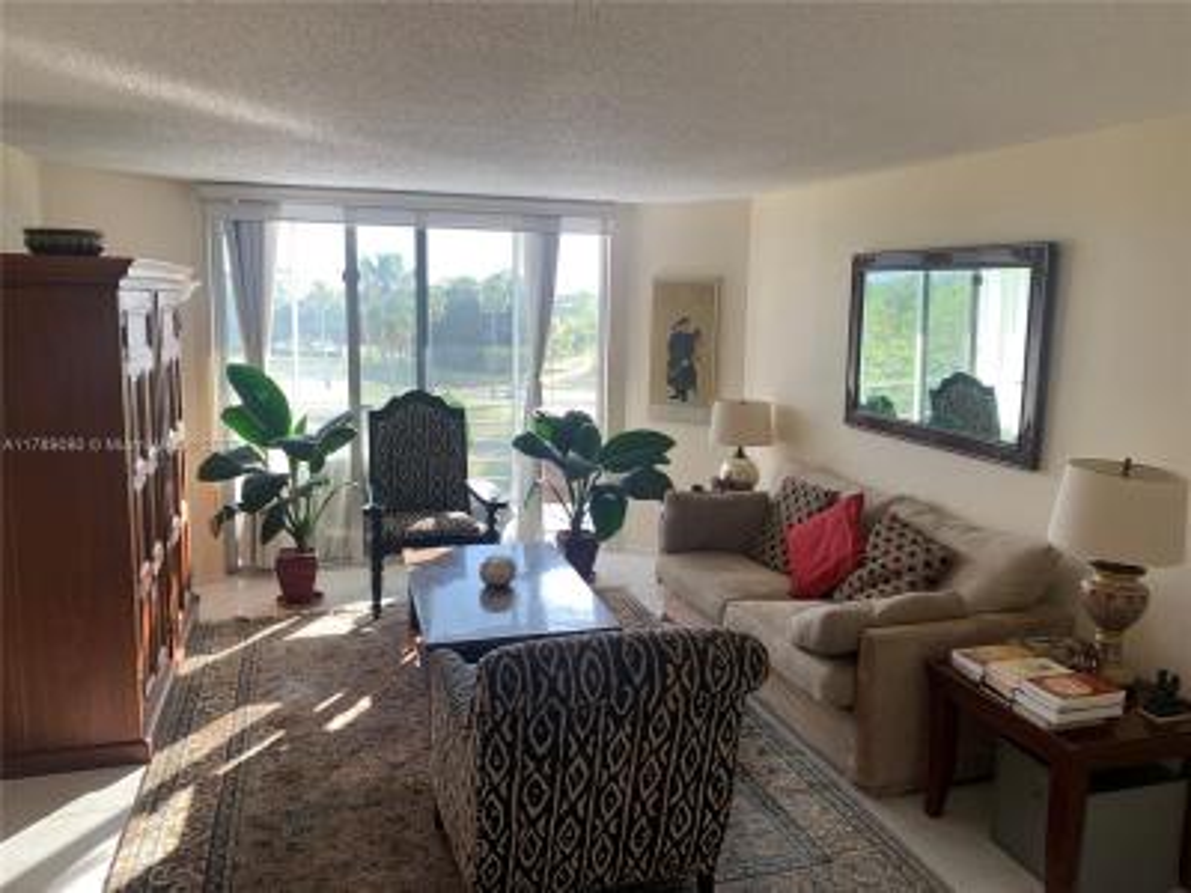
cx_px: 596
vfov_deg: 53.1
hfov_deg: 67.3
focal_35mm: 26
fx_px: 895
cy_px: 446
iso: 40
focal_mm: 4.25
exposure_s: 1/120
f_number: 1.8
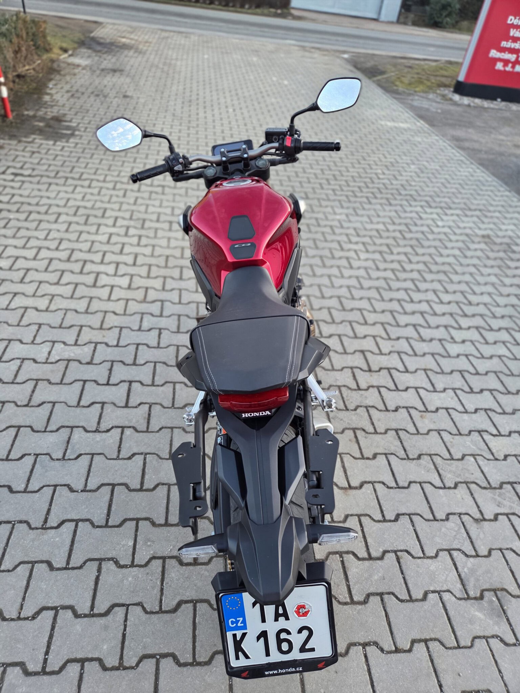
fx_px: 461
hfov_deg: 58.9
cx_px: 260
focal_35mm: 23
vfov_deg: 73.9
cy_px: 346
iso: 160
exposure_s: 1/100
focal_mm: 5.4
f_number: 1.8
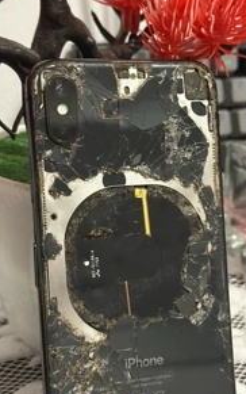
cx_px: 158
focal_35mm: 70
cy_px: 207
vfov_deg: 29.4
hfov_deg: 18.6
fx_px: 751
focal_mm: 6.86
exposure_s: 1/33
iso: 640
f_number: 1.78
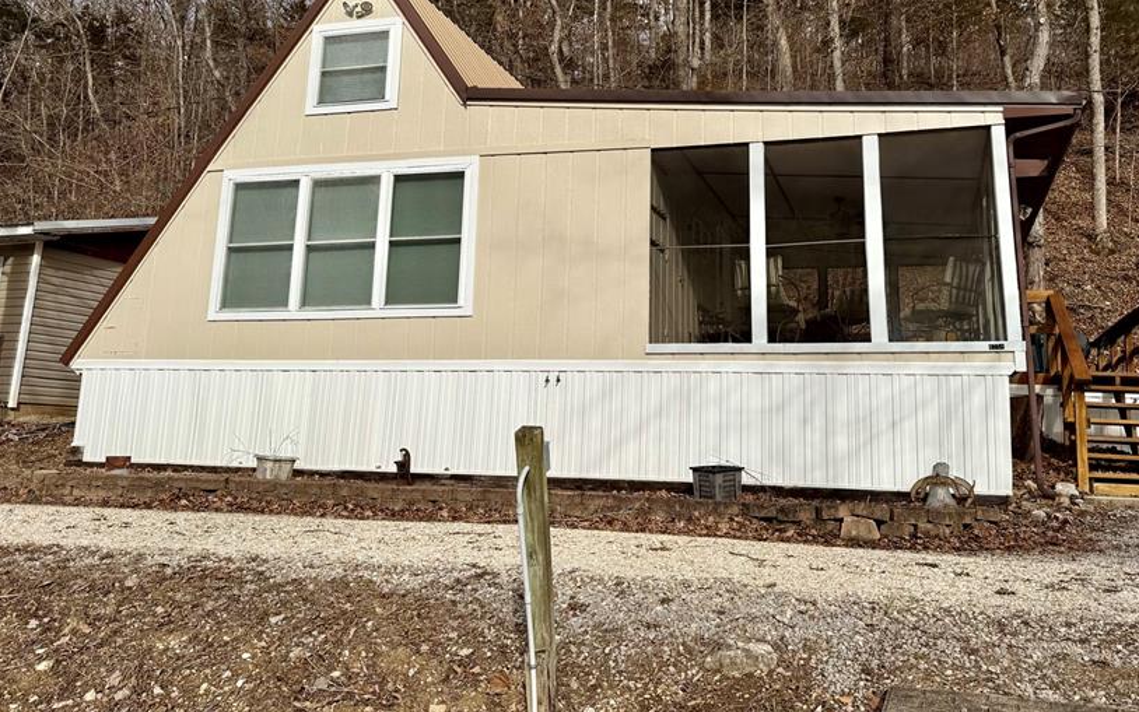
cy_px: 221
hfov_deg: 59.5
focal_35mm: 32
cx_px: 625
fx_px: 993
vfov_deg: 38.9
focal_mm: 6.76
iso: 80
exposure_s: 1/6173
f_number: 1.78
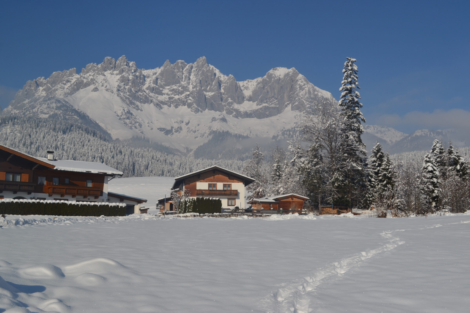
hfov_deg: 49.6
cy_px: 156
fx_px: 509
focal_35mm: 39
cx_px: 235
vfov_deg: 34.2
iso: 100
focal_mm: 26
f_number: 9
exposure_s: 1/320
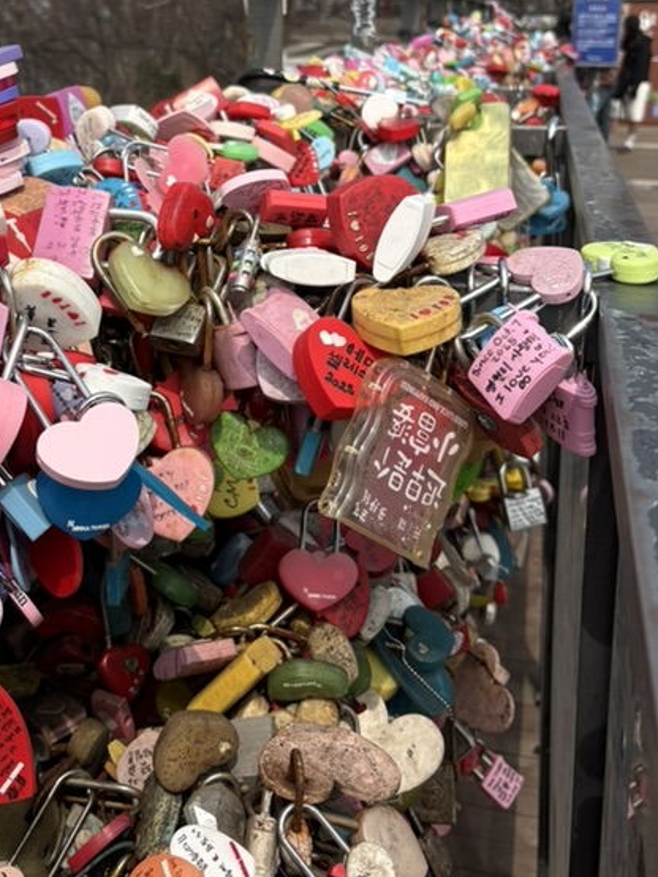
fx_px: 1217
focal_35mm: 48
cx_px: 166
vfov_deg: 38.5
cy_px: 207
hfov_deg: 29.8
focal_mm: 5.96
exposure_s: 1/5348
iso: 50
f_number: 1.6
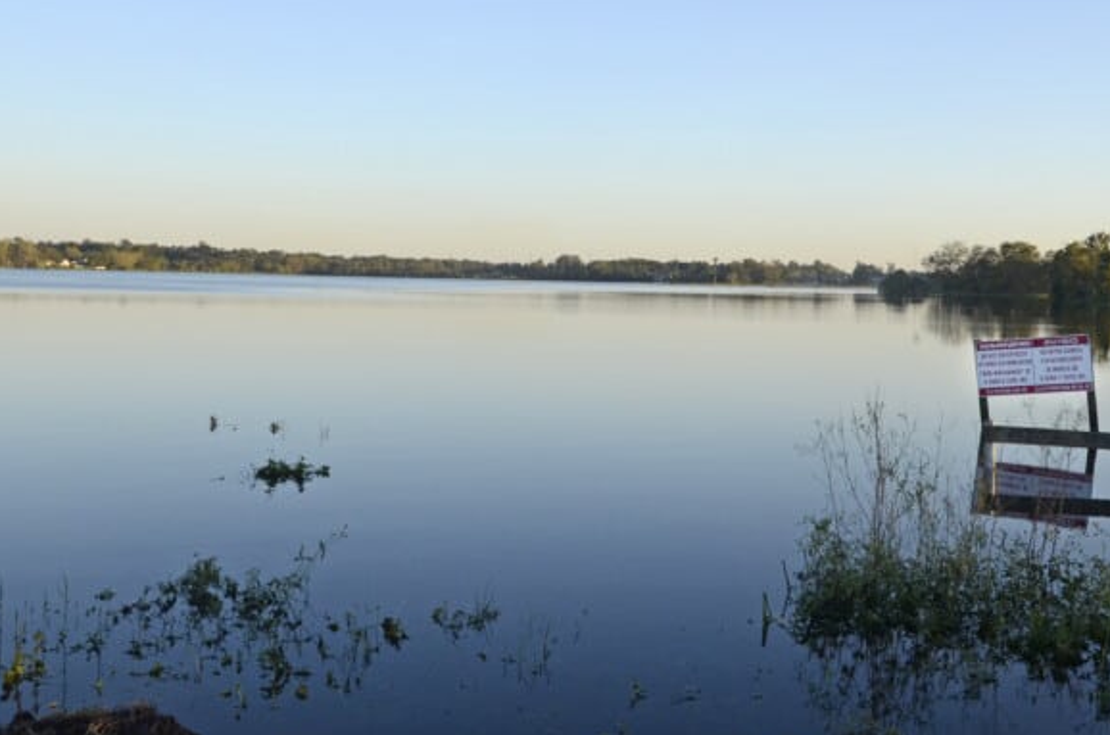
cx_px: 578
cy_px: 207
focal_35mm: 85
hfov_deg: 24.0
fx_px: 2616
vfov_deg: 15.9
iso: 640
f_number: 8
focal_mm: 32
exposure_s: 1/800
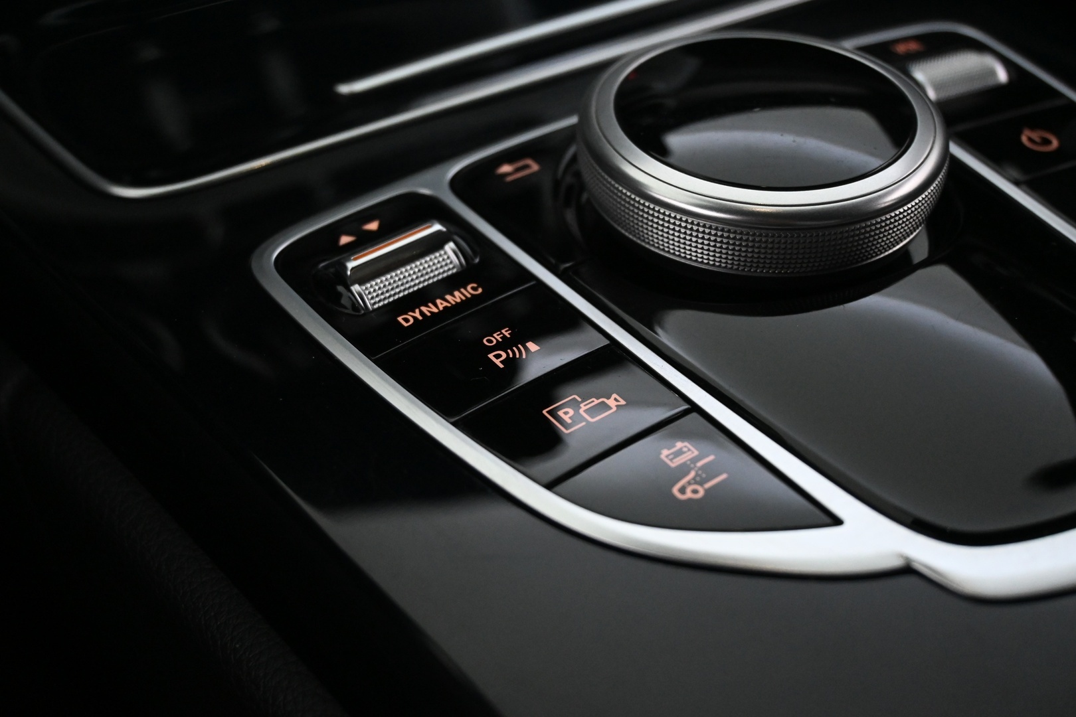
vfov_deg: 27.7
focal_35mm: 49
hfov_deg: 40.5
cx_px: 538
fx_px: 1457
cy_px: 358
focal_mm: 32.5
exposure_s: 1/50
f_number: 5
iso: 3600
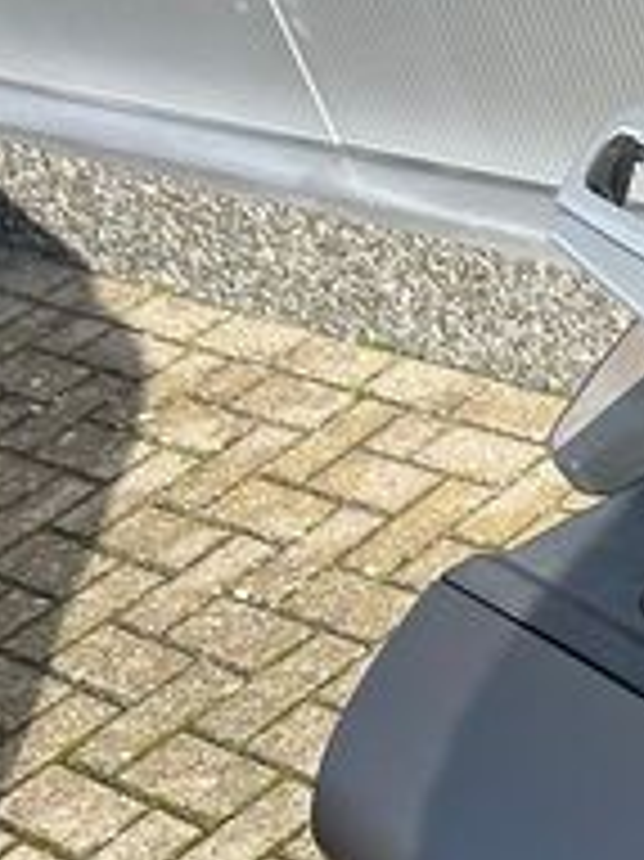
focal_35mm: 87
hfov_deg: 13.7
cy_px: 662
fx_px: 2160
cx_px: 1401
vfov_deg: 22.3
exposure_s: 1/1361
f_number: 1.5
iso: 50
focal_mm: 5.7
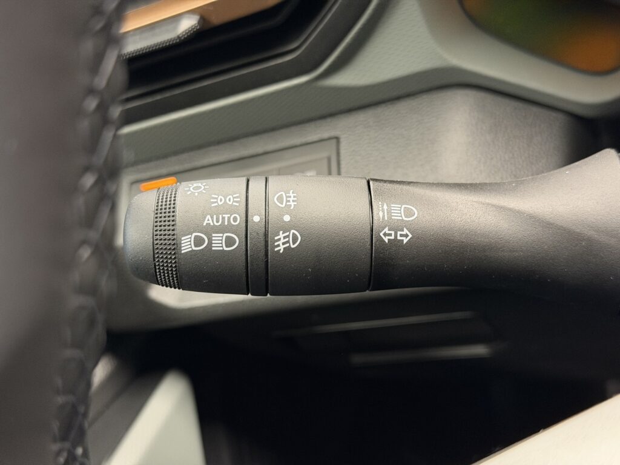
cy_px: 232
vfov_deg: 30.3
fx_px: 860
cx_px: 310
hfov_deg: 39.7
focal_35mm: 48
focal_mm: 6.76
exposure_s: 1/25
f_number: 1.78
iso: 500
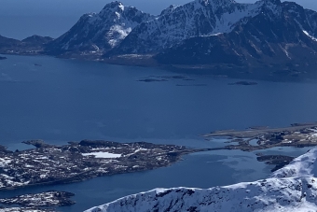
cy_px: 178
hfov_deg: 12.6
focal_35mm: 163
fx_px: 1436
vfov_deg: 8.4
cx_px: 224
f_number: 2.4
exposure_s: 1/2994
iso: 16
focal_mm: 6
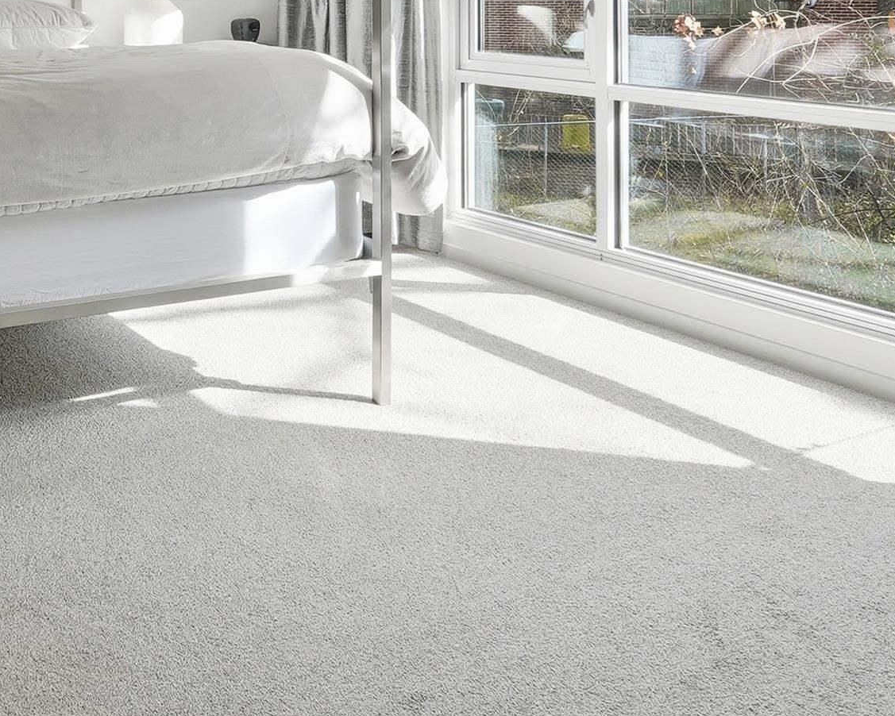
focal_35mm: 40
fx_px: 1060
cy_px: -29
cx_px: 46
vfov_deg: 33.6
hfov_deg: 41.2
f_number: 9
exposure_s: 1/125
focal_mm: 16
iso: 250
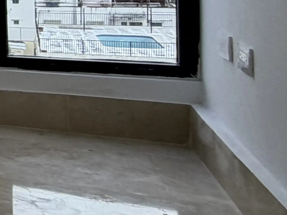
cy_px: -30
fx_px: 630
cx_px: -446
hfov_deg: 14.0
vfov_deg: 18.5
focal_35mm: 76
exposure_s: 1/158
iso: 64
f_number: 2.2
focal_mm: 2.22
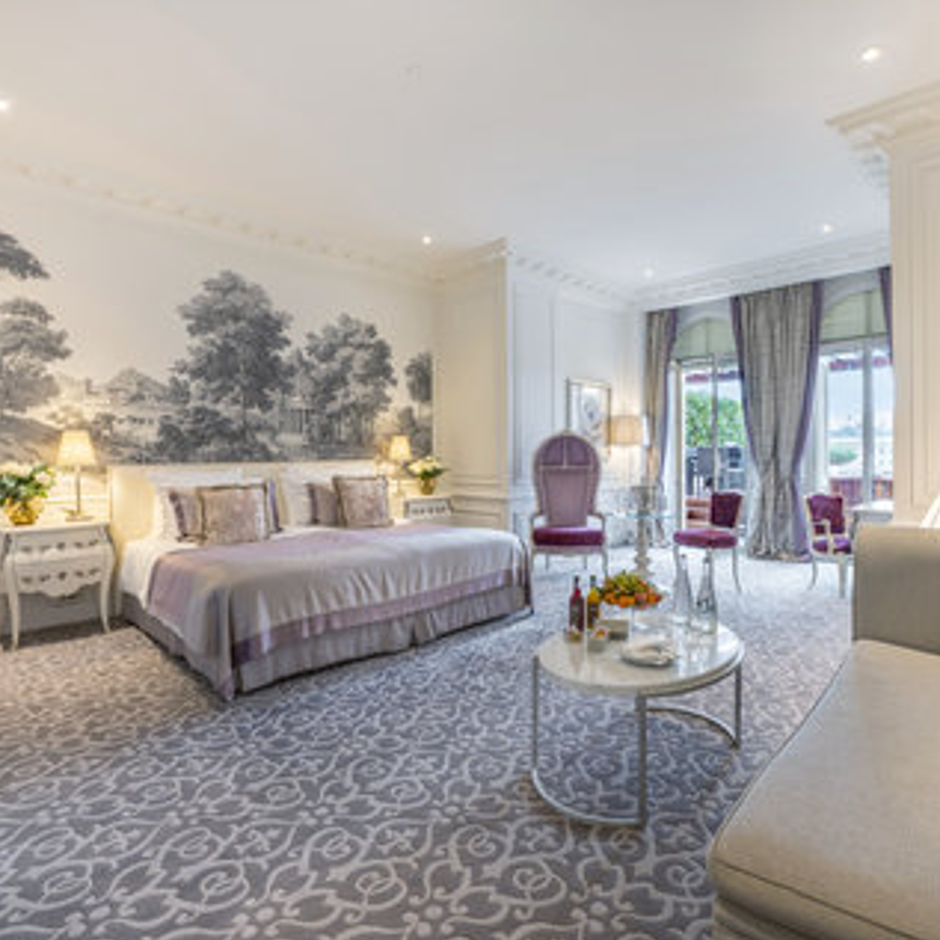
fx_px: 553
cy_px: 470
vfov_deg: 80.7
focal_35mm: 18
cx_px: 516
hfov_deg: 80.5
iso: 100
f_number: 8
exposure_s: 1/13
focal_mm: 14
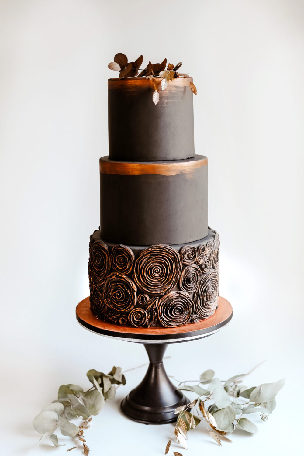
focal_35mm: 50
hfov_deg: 27.0
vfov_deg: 39.6
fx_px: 633
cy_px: 228
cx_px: 152
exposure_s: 1/160
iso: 1600
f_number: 2.8
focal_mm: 50
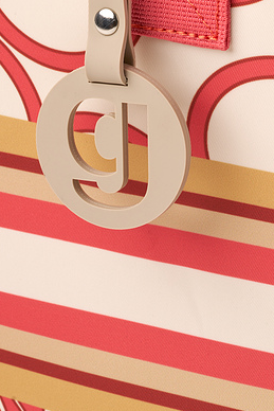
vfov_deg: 10.1
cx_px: 163
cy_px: -34
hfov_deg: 6.8
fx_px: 2293
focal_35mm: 201
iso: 100
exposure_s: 1/3
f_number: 18
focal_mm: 90
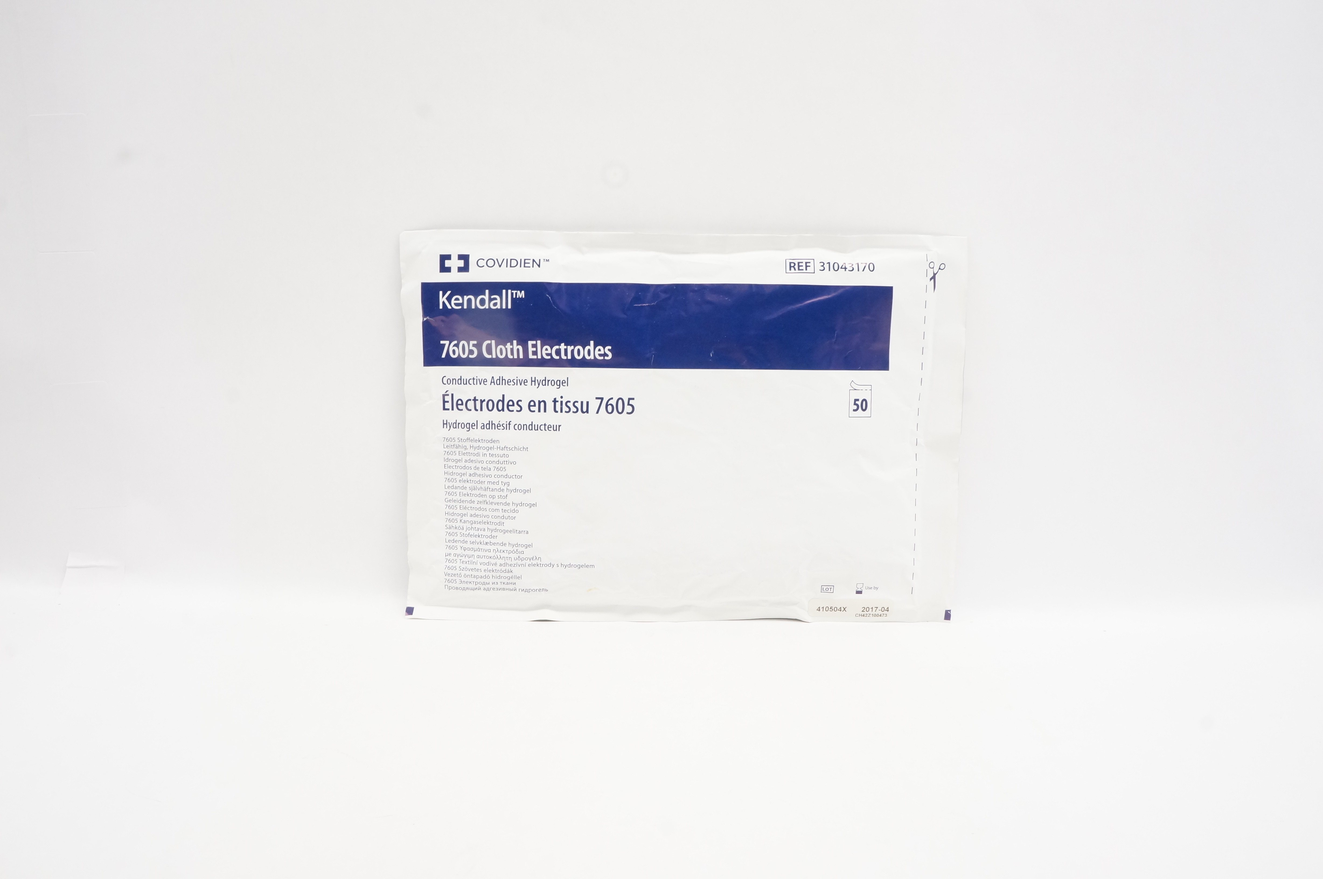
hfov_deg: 67.4
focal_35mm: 27
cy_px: 440
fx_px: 991
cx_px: 662
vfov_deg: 47.8
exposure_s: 1/20
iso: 800
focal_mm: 18
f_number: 13
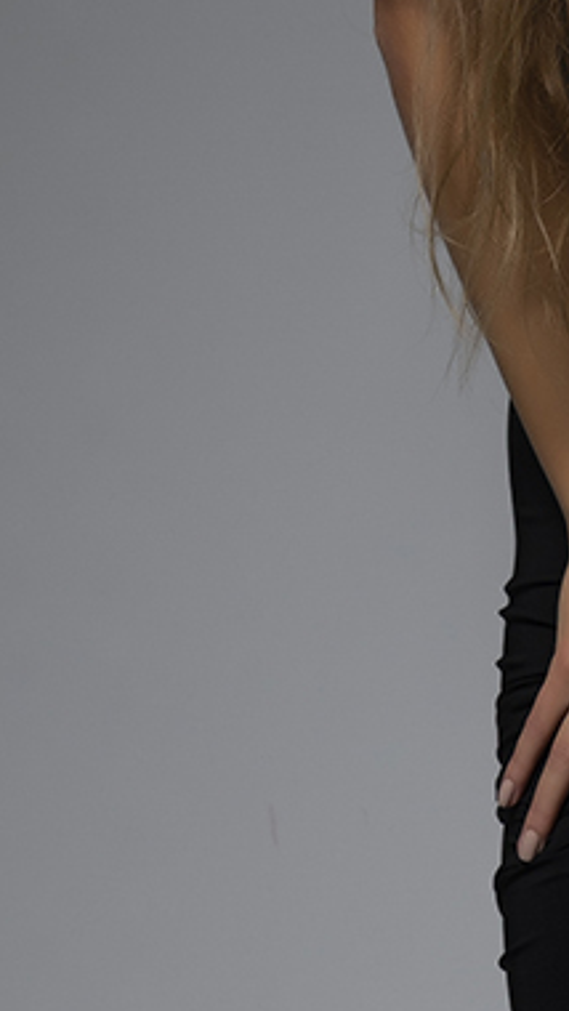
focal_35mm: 216
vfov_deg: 10.0
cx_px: 701
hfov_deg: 5.6
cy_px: 748
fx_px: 5789
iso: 100
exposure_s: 1/200
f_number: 5.6
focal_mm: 49
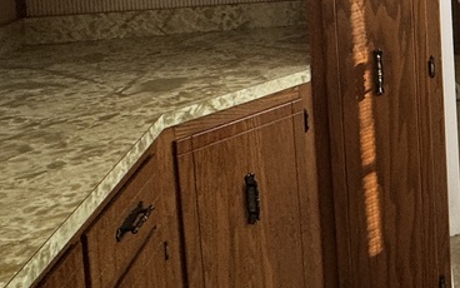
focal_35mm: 58
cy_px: -50
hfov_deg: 28.1
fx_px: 727
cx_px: 619
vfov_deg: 21.0
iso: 80
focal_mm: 2.22
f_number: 2.2
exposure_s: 1/120
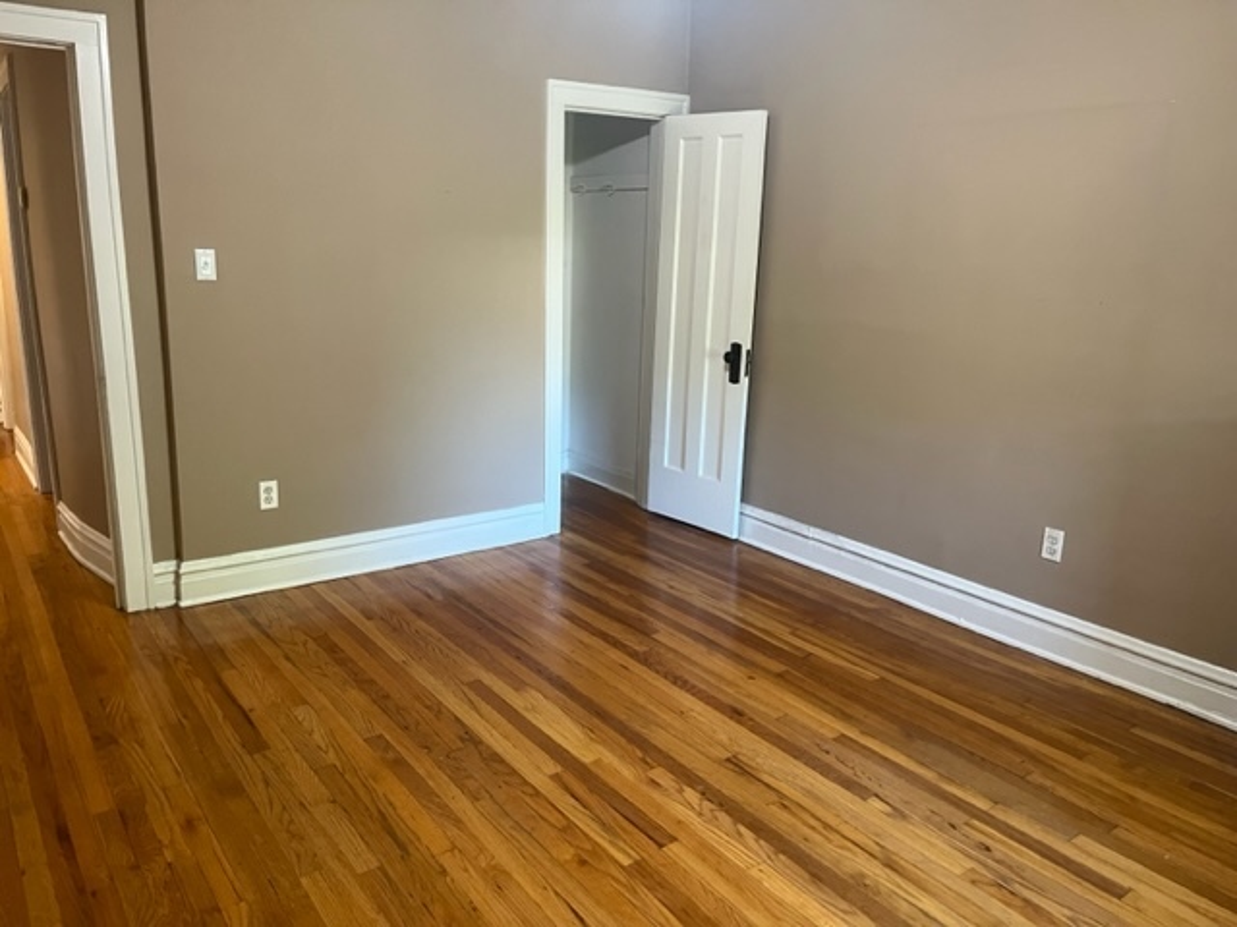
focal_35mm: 26
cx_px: 618
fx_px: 929
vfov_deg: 53.1
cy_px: 464
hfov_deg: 67.3
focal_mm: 5.1
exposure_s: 1/60
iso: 320
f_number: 1.6
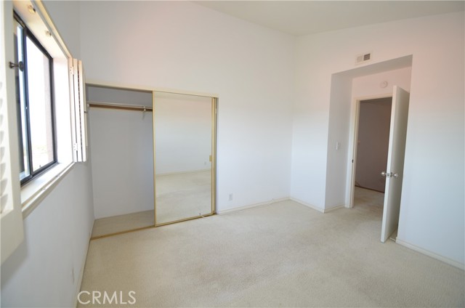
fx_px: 193
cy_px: 154
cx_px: 232
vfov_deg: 77.1
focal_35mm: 15
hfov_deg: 100.5
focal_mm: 10
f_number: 4
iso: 320
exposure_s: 1/60
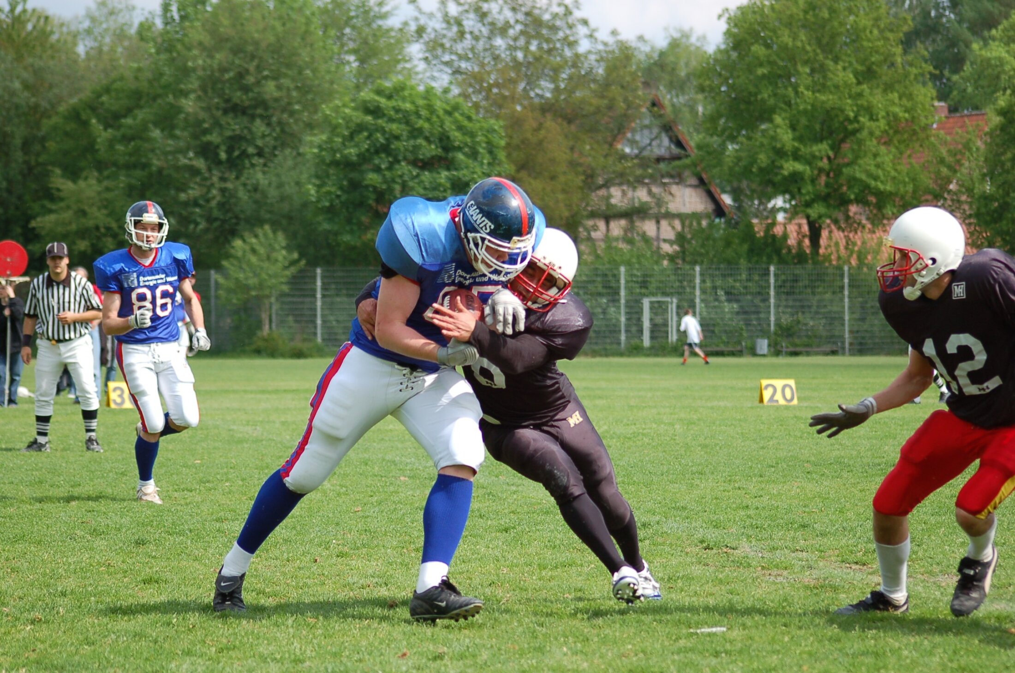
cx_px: 508
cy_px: 336
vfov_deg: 9.1
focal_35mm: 150
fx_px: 4221
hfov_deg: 13.7
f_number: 4.2
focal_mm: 100
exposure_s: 1/1000
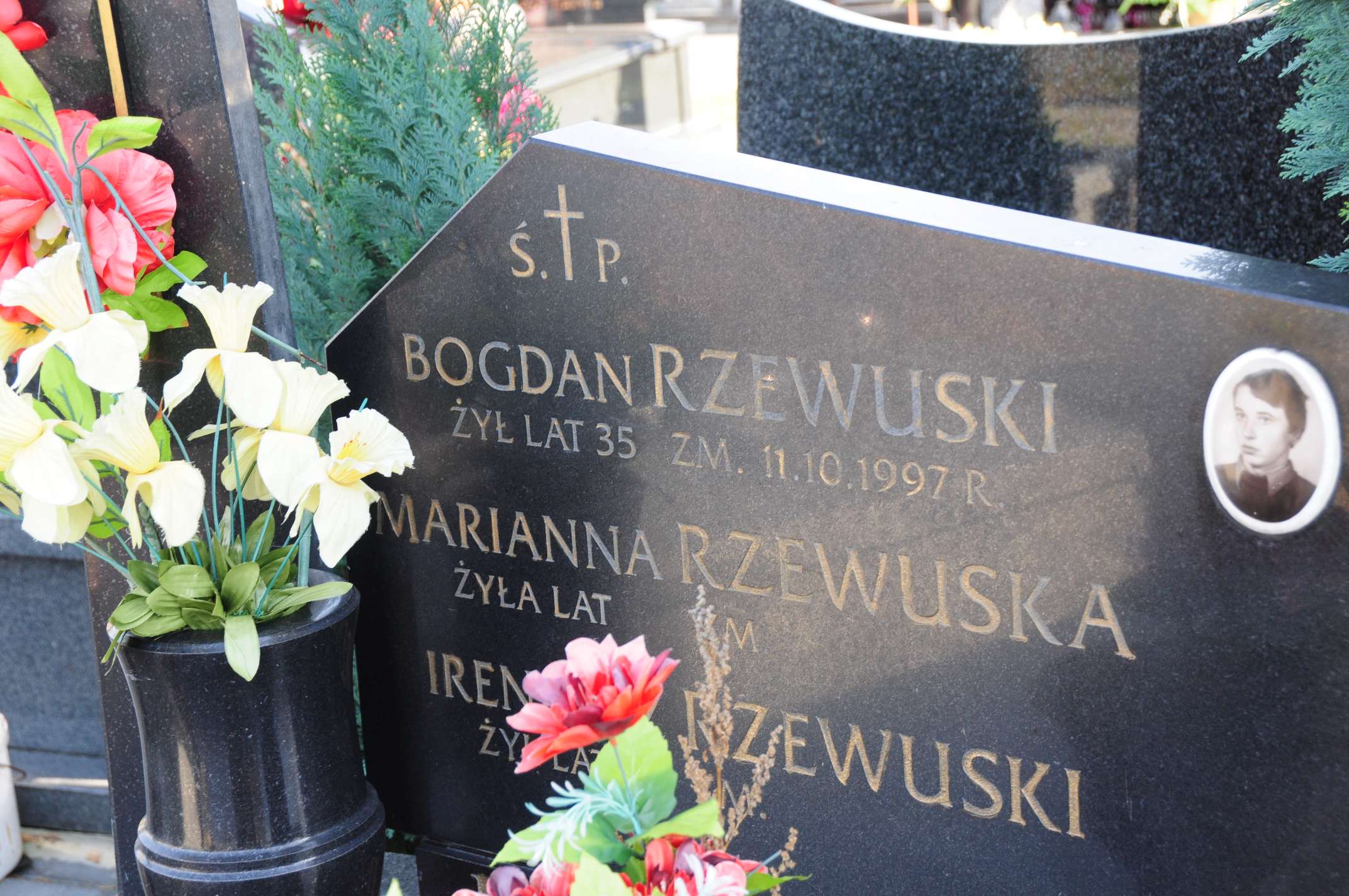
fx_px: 2695
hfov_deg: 28.1
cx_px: 674
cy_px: 448
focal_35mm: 72
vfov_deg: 18.9
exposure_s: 1/80
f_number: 7.1
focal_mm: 48
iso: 360
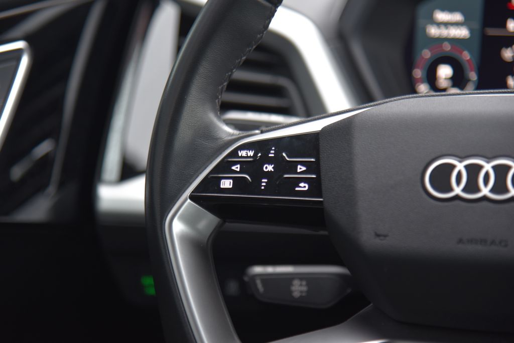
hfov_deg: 17.1
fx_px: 1714
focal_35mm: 120
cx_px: 257
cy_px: 172
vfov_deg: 11.4
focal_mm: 120
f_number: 4
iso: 500
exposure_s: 1/10
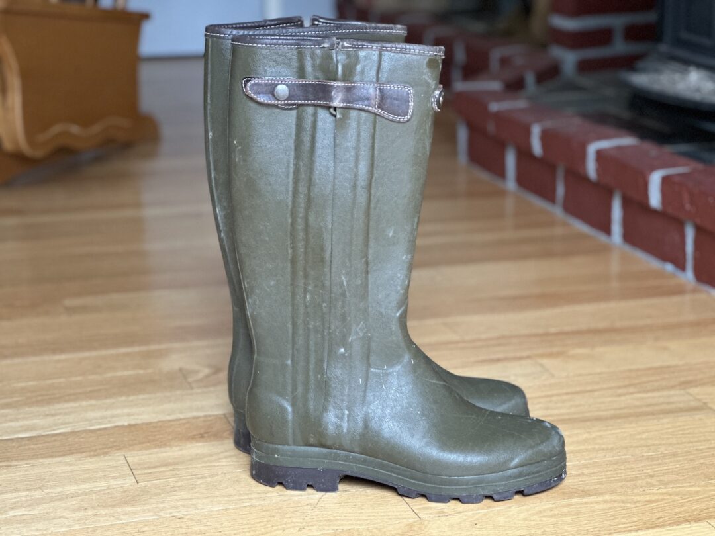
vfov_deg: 19.1
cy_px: 268
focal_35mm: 77
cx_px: 358
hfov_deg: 25.3
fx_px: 1590
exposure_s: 1/30
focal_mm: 9
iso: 400
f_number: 2.8
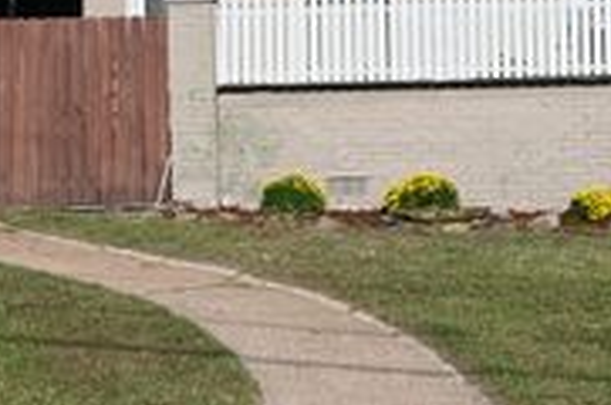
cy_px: 52
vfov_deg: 16.2
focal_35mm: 83
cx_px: 381
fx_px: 1406
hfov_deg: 24.4
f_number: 8
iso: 100
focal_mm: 30
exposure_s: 1/500
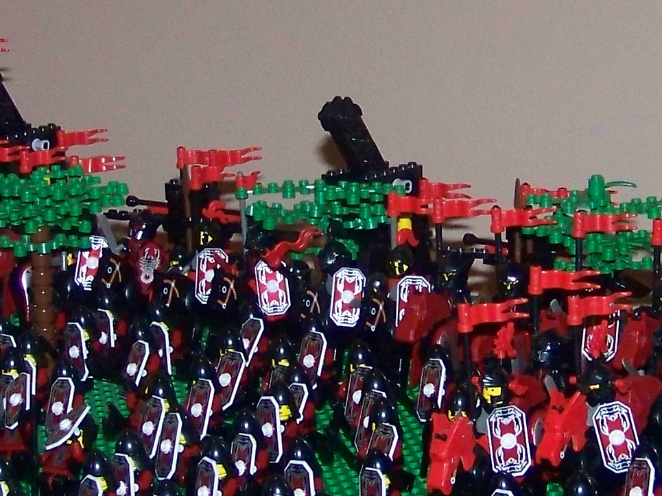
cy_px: 215
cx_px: 370
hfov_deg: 12.7
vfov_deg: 9.5
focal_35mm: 156
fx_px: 2984
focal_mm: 7.6
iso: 200
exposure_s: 1/30
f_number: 2.8
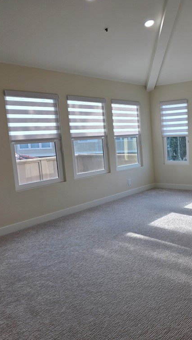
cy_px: 169
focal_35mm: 34
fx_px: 308
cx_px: 184
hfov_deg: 32.4
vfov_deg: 58.0
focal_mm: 6.25
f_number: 1.7
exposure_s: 1/120
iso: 32
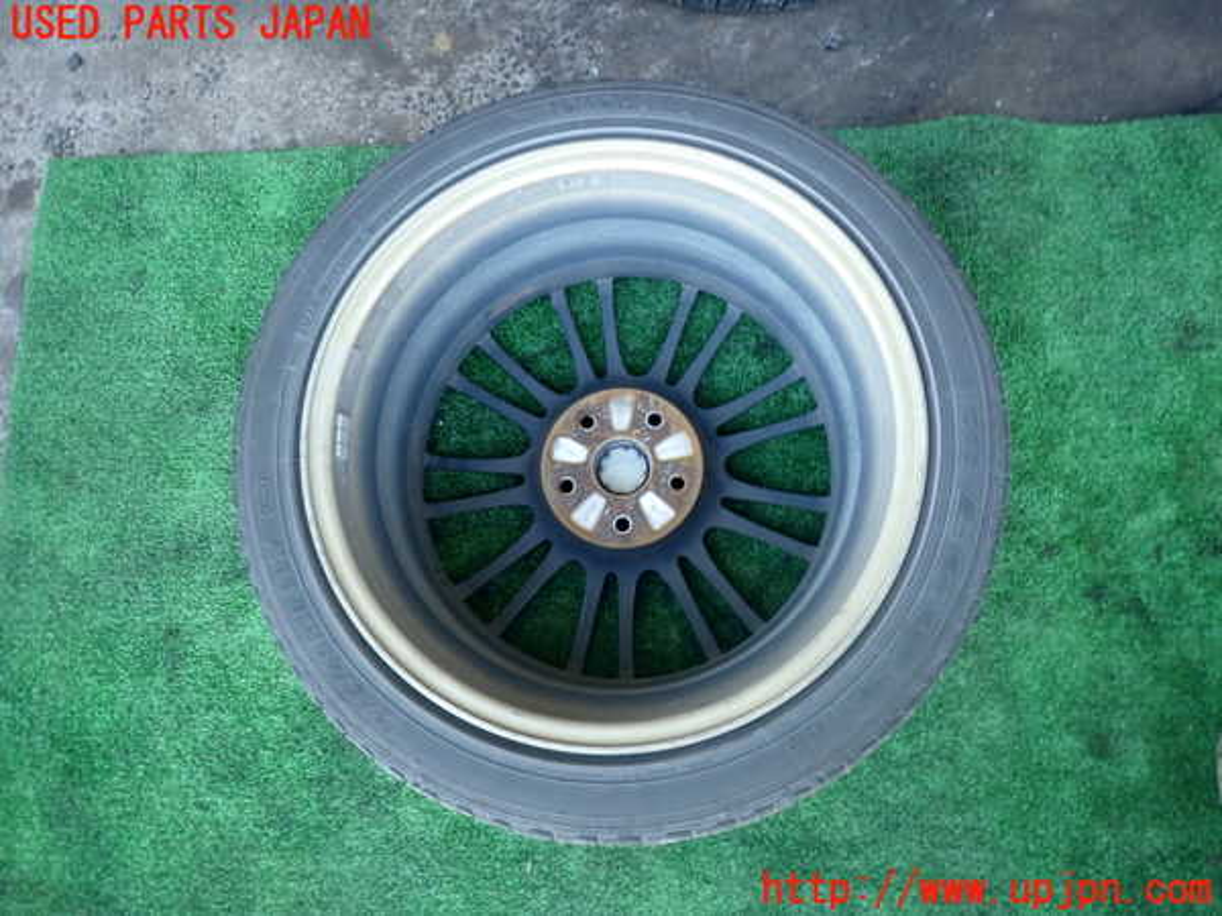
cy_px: 458
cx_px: 611
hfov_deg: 69.4
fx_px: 883
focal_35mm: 25
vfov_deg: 54.9
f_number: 2
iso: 200
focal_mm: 4.5
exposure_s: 1/40
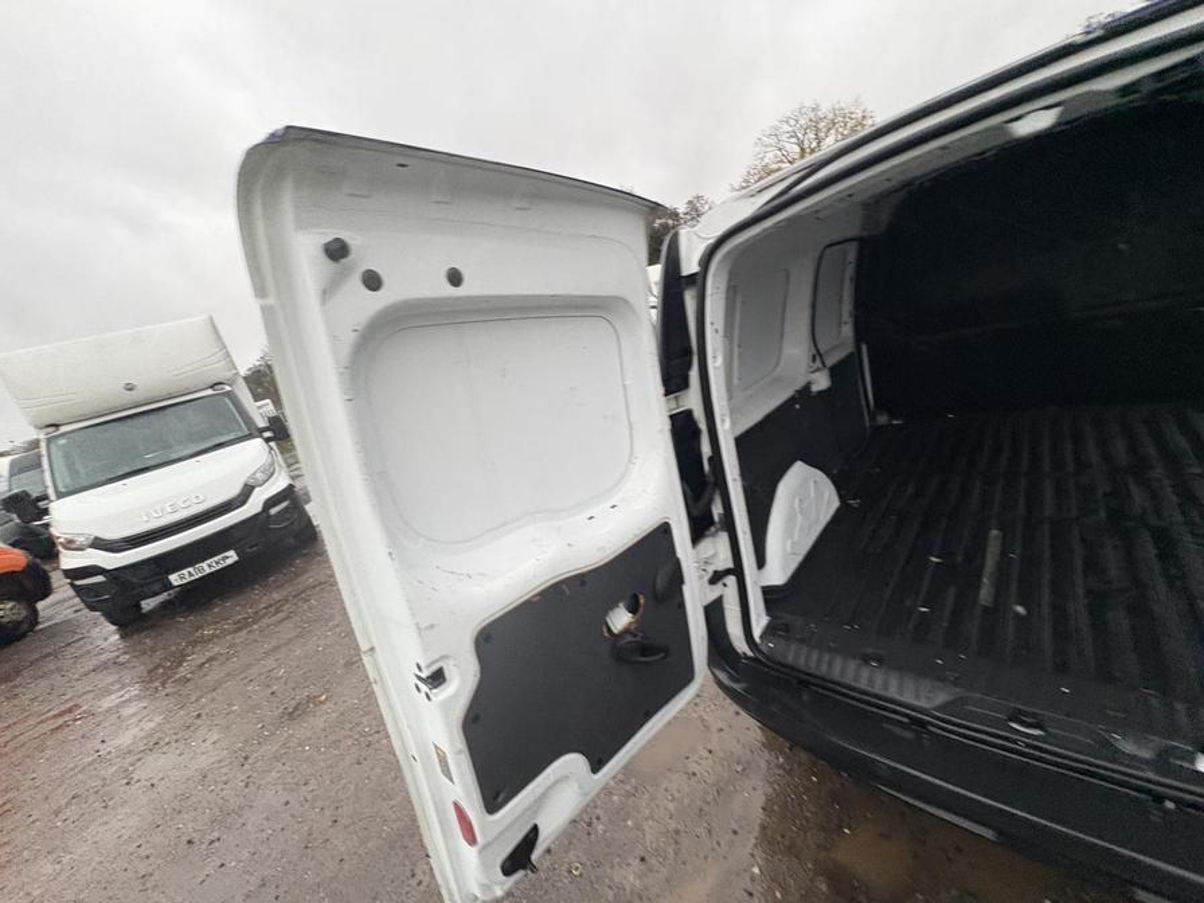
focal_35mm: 14
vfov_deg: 85.7
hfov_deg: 102.1
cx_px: 602
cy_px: 452
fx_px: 487
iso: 320
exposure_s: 1/60
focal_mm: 2.22
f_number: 2.2
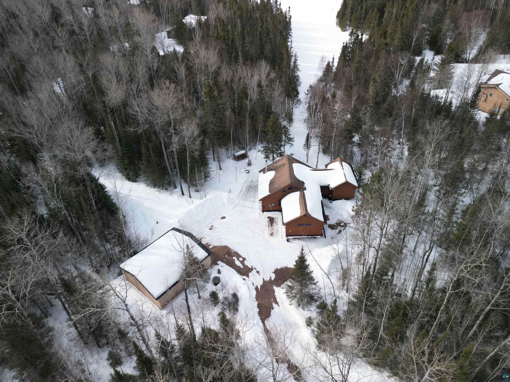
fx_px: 354
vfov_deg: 56.8
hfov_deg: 71.6
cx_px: 255
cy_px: 191
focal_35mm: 24
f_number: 1.7
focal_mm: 6.72
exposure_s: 1/200
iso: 130
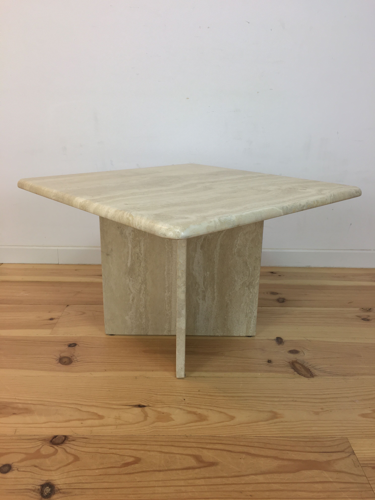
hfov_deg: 48.2
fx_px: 419
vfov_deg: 61.7
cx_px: 188
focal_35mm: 29
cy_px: 250
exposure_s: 1/33
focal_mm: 4.15
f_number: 2.2
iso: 32
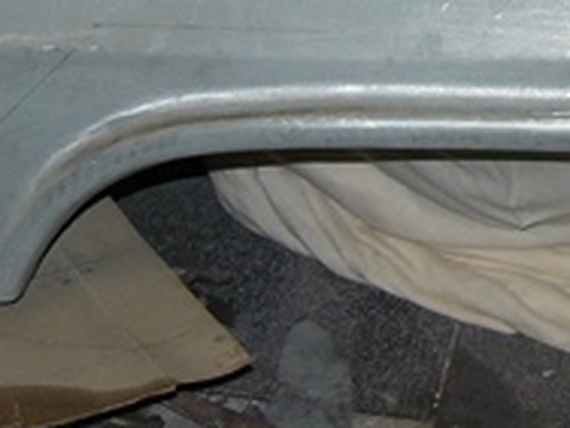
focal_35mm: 141
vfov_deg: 9.8
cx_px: 708
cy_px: -399
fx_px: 2322
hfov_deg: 13.6
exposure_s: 1/30
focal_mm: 6
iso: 100
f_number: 2.8
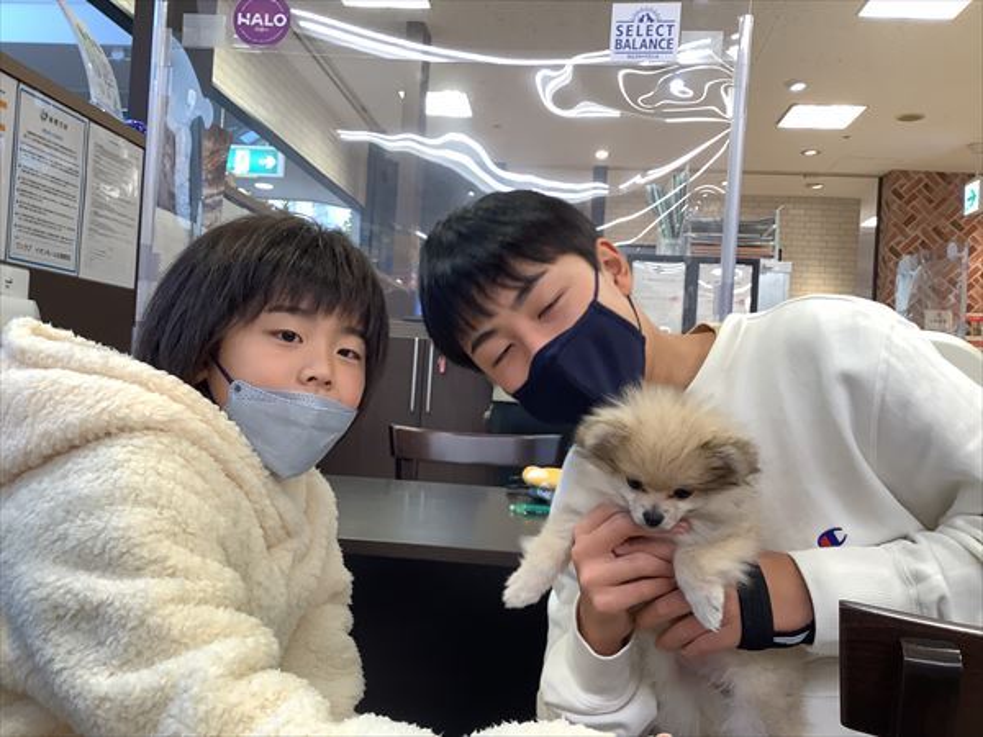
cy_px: 368
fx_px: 880
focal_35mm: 31
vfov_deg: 45.4
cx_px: 492
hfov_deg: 58.4
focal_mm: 3.3
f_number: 2.4
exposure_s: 1/60
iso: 100
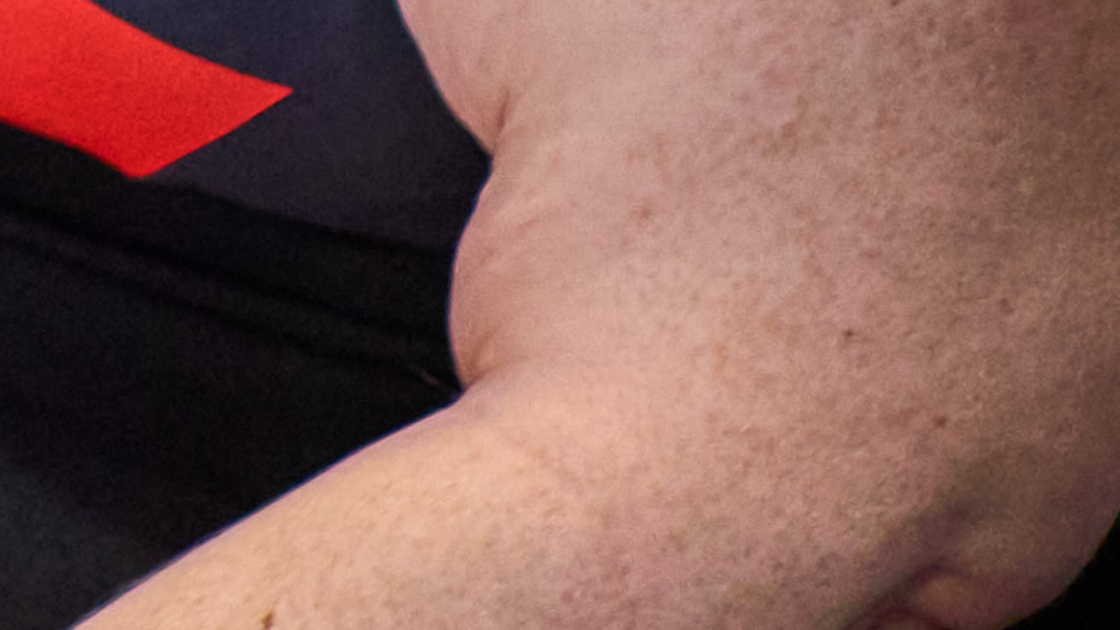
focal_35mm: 290
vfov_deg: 4.1
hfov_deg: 7.0
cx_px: -1557
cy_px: -1065
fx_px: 8613
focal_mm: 35
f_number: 2
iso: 2000
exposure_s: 1/250
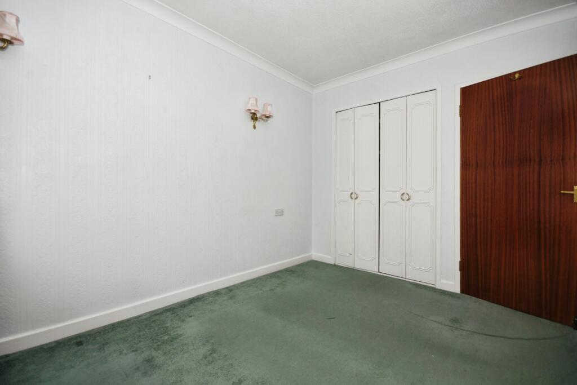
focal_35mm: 15
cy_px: 192
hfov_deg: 100.4
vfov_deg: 77.3
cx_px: 288
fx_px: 240
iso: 400
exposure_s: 1/60
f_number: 8
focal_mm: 10
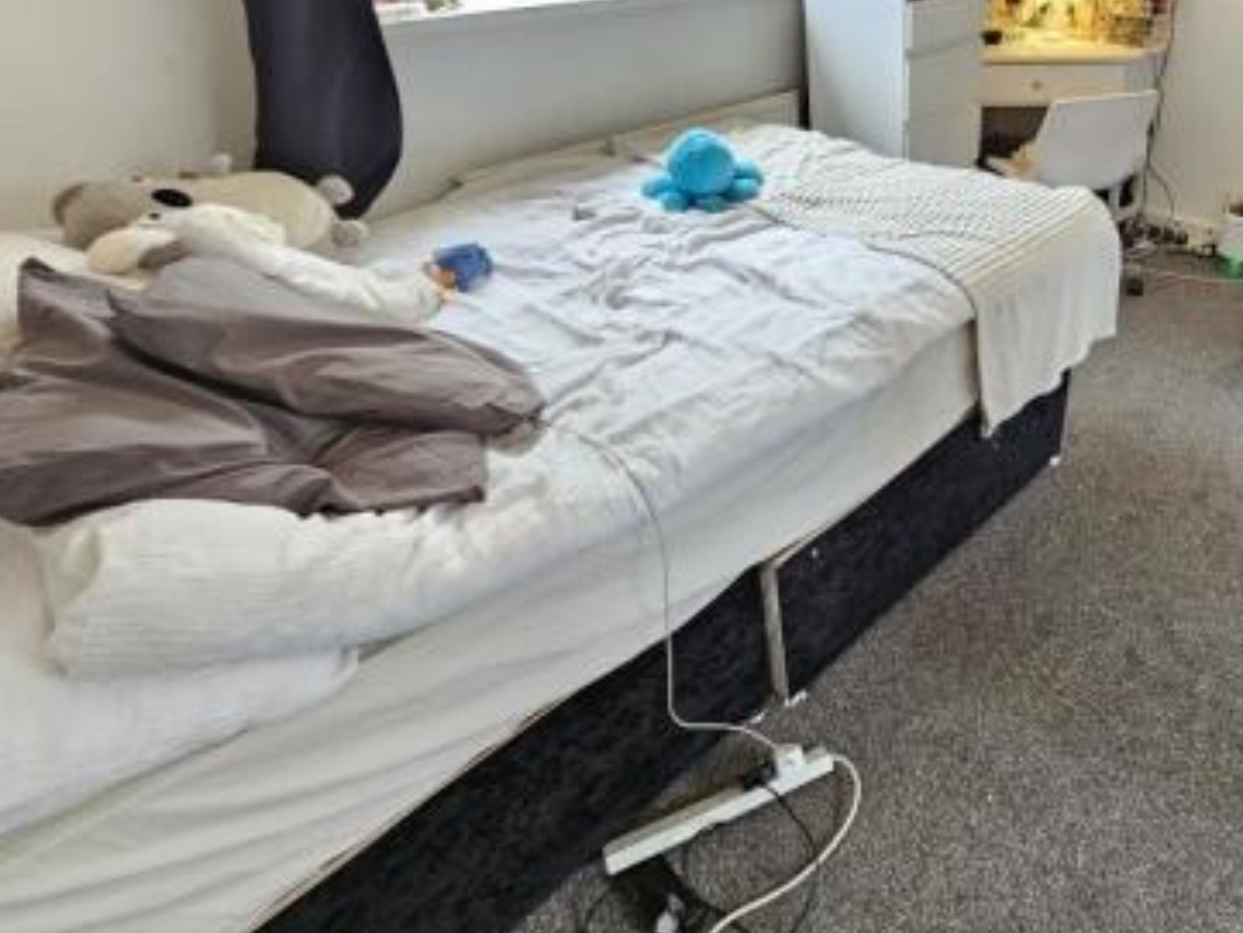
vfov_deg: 61.8
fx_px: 754
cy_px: 305
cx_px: 921
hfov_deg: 73.8
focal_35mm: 21
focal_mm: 2.2
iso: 640
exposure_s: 1/30
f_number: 2.2
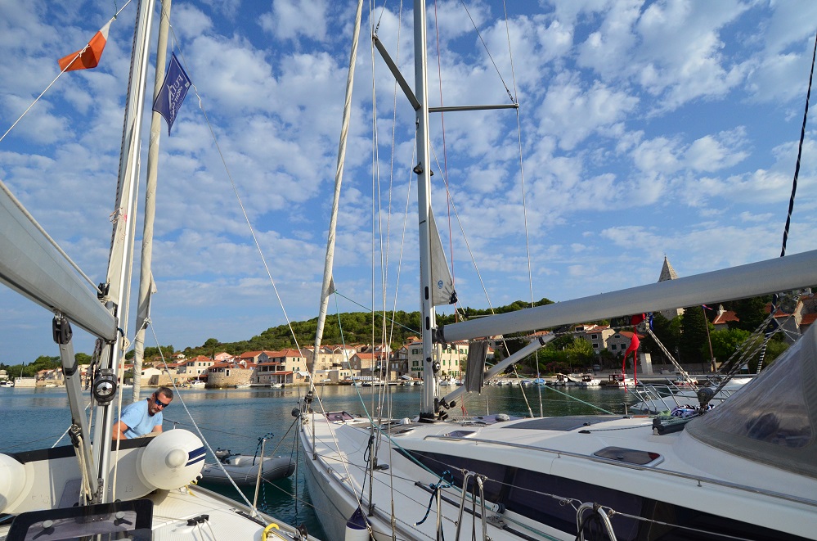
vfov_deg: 67.1
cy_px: 270
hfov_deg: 90.1
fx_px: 408
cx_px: 408
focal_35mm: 18
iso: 1000
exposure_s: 1/8000
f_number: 5.6
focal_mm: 12
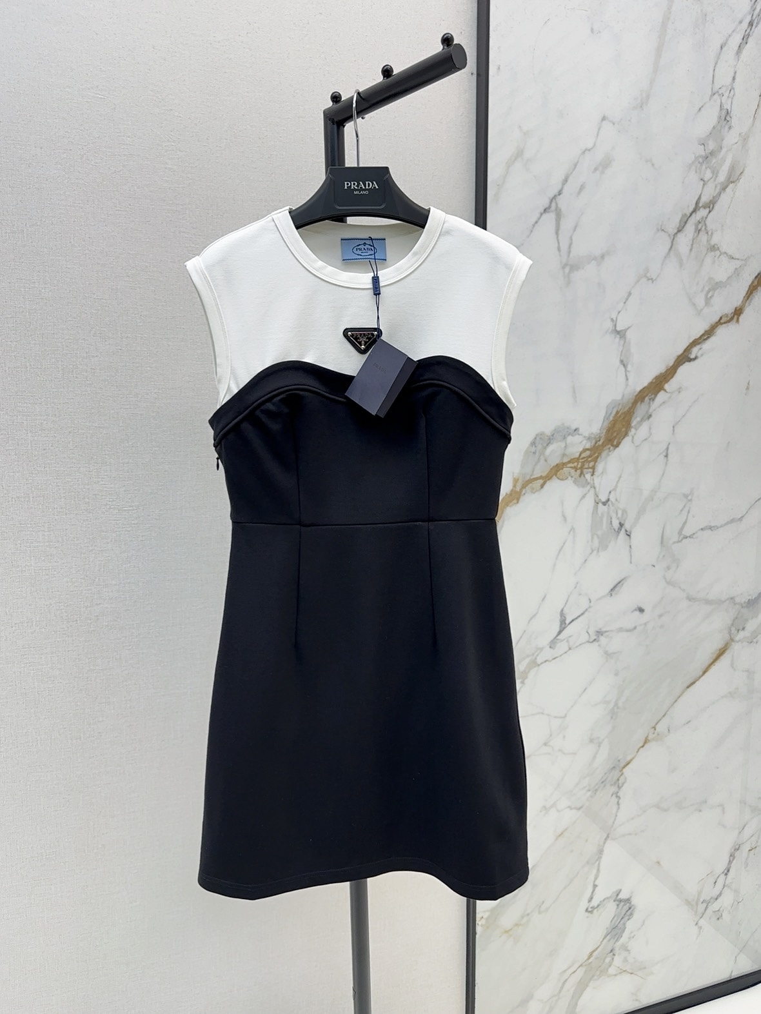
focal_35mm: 24
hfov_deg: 56.8
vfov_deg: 71.6
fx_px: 703
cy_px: 507
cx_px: 380
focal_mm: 6.86
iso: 64
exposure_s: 1/162
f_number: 1.78
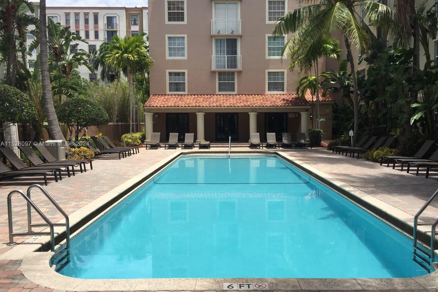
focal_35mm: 31
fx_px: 377
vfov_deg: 42.3
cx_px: 224
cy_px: 144
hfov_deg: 60.3
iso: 32
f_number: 2.2
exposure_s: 1/1721
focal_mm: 4.15
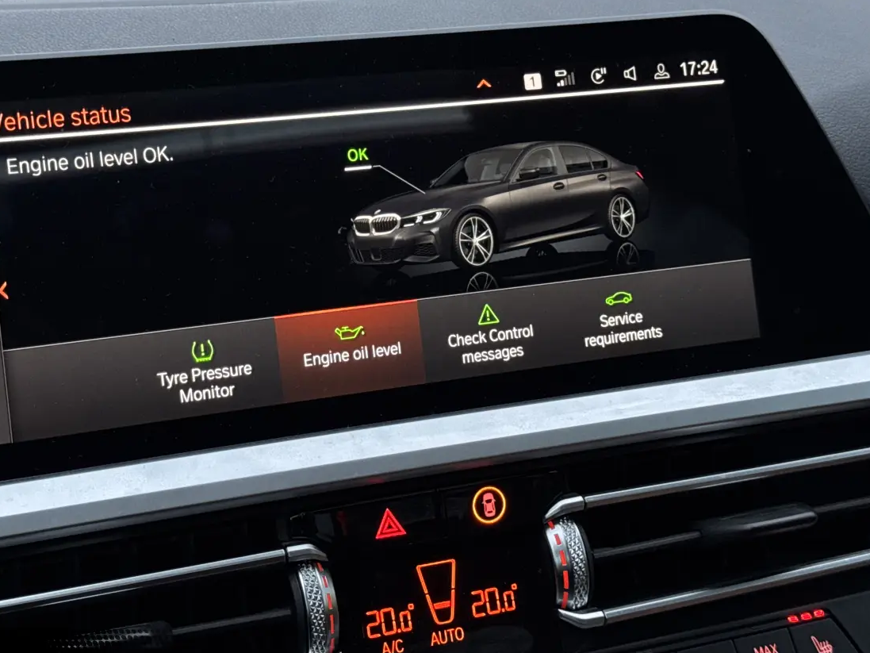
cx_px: 373
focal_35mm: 63
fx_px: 1584
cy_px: 240
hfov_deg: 30.7
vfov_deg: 23.2
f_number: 1.78
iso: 320
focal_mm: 6.76
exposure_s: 1/34
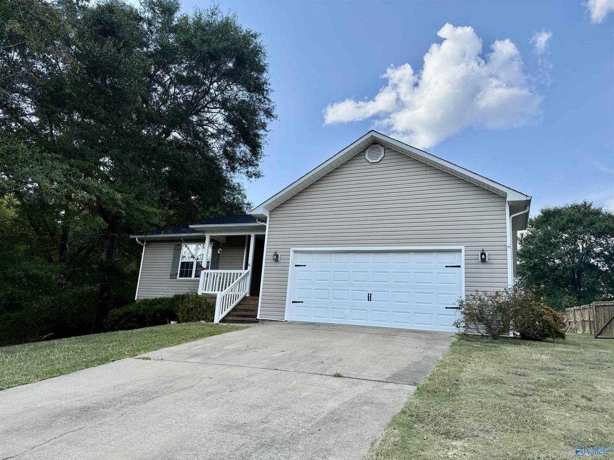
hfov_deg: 71.6
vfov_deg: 56.8
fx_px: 426
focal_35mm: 24
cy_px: 230
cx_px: 307
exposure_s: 1/3021
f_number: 1.78
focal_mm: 6.76
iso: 100
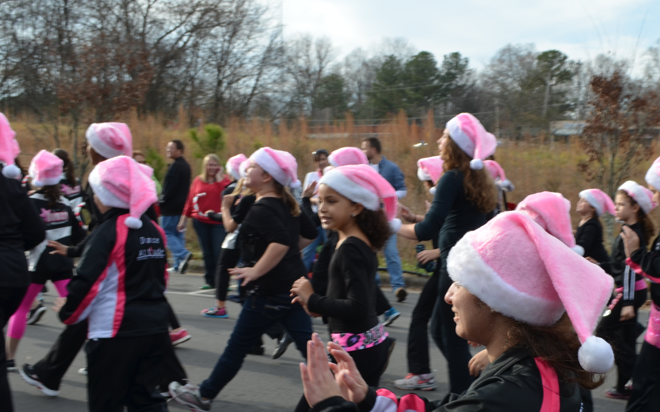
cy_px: 257
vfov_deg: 24.8
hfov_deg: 38.5
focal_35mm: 52
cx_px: 436
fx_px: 935
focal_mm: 22
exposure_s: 1/250
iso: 180
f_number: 8
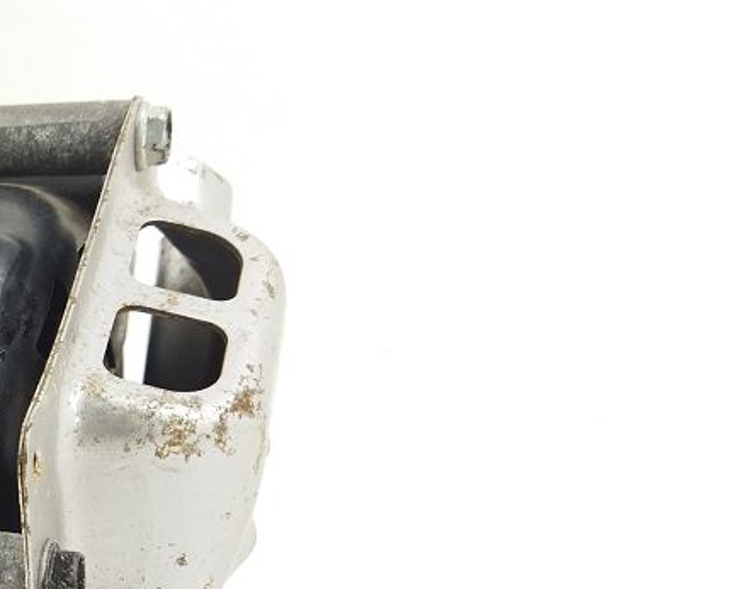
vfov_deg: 20.5
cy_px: 541
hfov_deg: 23.1
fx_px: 1591
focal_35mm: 73
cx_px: -226
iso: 130
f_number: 1.79
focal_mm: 4.71
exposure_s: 1/100
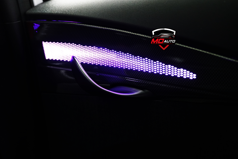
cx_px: 103
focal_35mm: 45
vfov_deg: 29.8
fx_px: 297
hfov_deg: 43.5
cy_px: 66
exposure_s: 1/15
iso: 6400
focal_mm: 38
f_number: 4
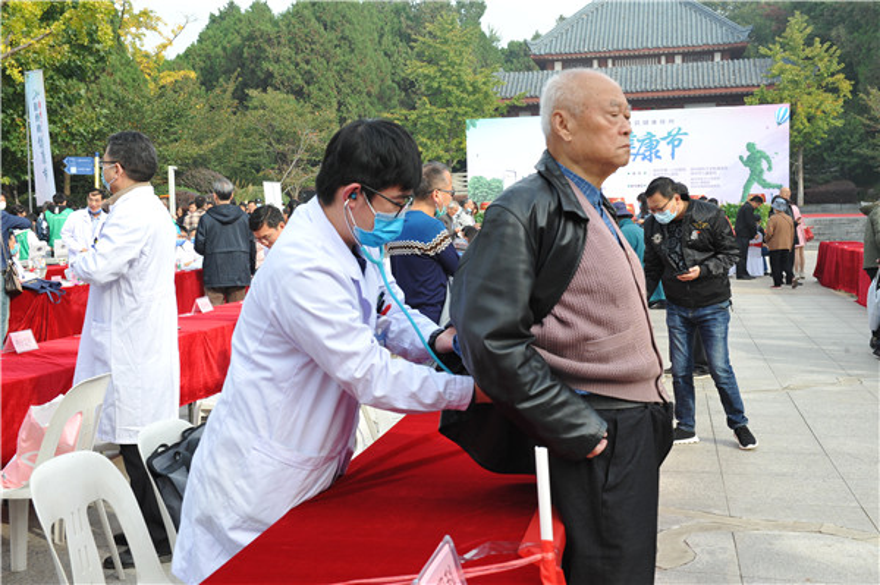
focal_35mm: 48
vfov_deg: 28.0
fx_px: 1172
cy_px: 292
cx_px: 440
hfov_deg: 41.1
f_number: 10
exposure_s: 1/400
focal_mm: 48
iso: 1000
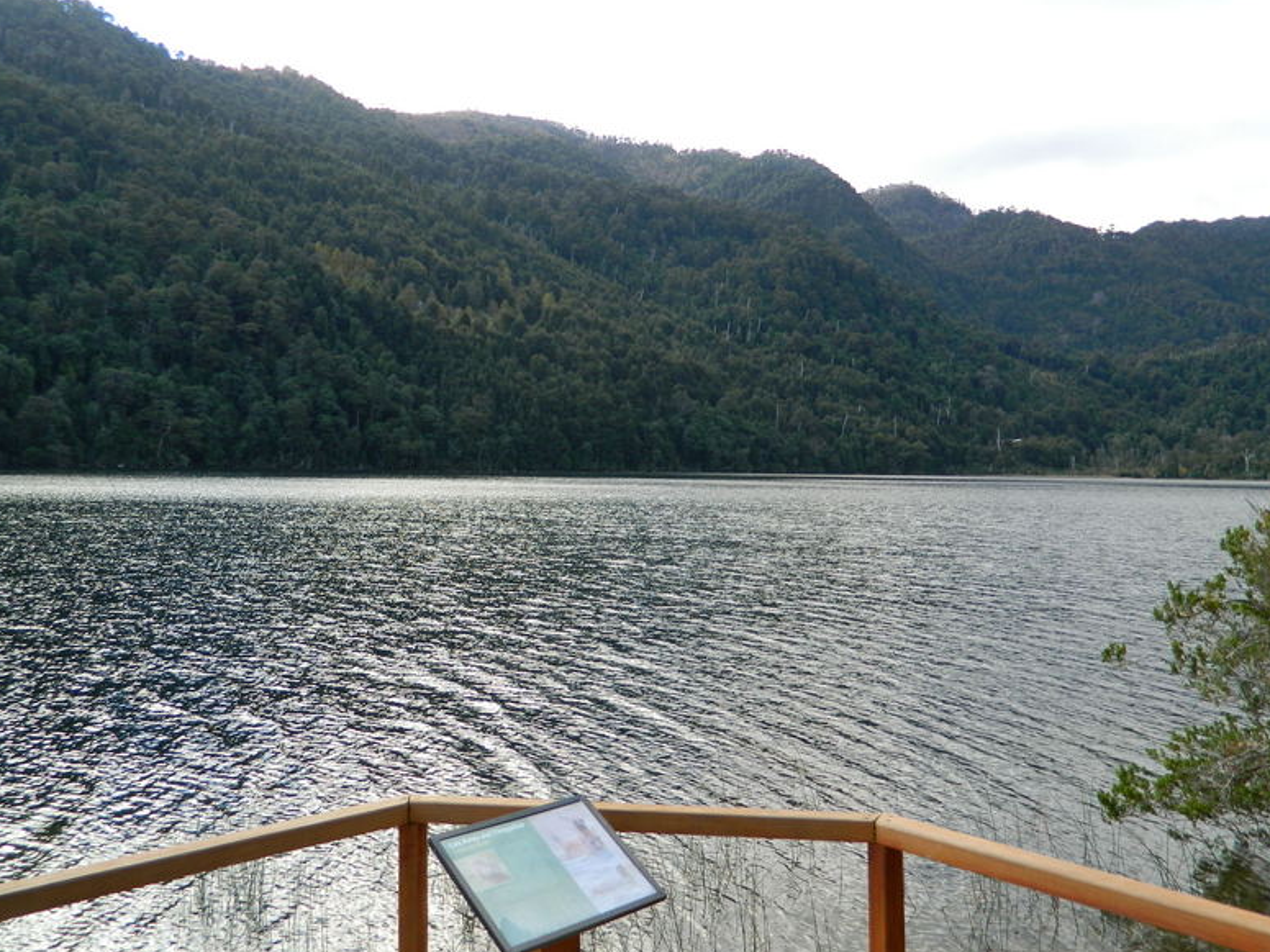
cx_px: 629
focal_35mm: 32
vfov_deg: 44.1
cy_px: 483
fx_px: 1174
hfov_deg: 56.8
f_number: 3.2
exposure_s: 1/125
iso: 80
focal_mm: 5.6
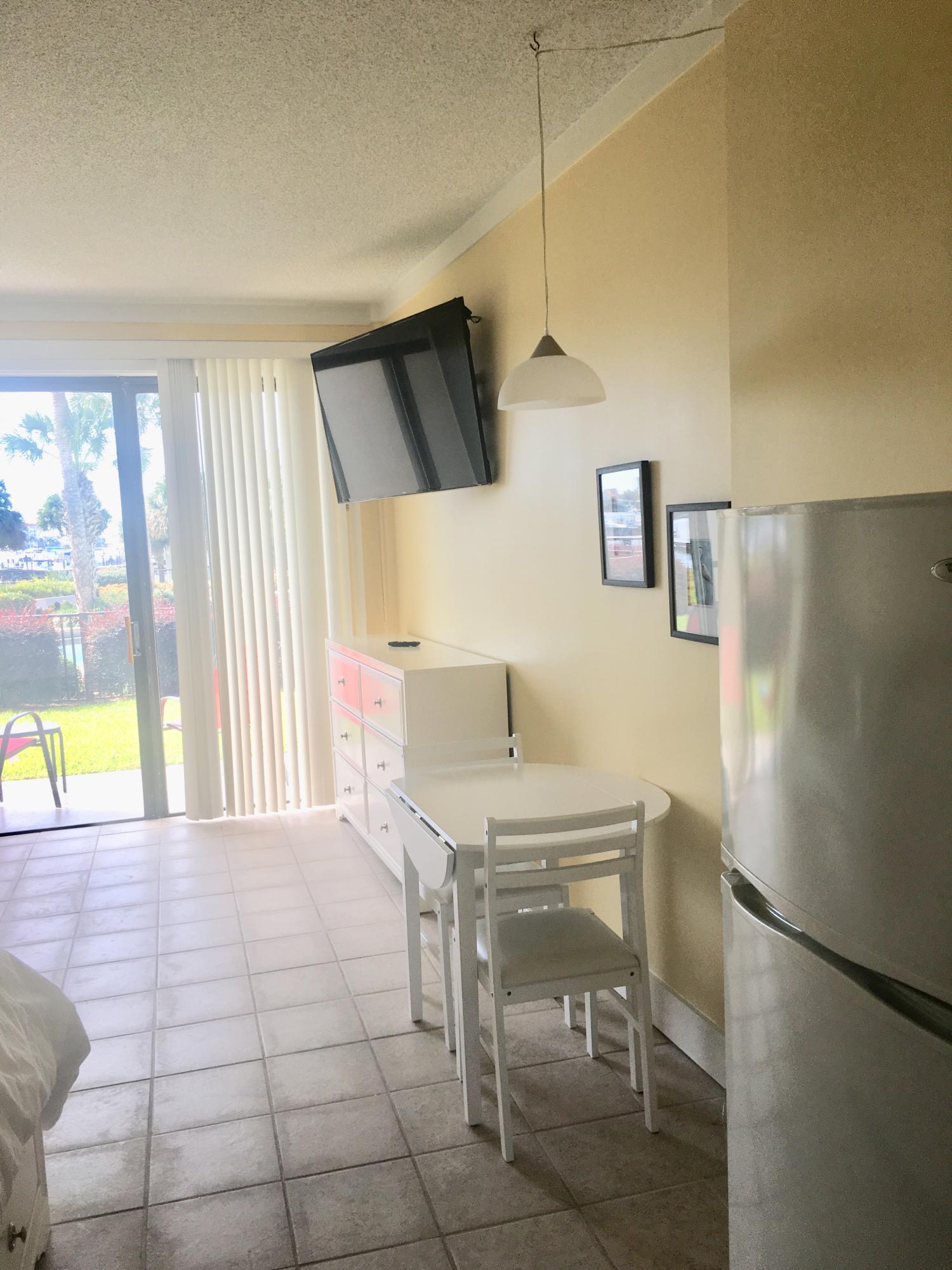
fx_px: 1063
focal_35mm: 29
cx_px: 476
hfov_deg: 48.2
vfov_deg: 61.7
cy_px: 635
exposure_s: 1/127
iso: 25
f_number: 2.2
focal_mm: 4.15
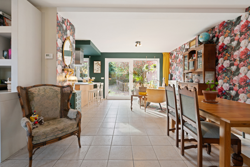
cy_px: 84
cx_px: 125
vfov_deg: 73.8
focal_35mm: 16
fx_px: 111
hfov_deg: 96.7
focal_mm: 16
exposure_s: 1/3
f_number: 11
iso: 250
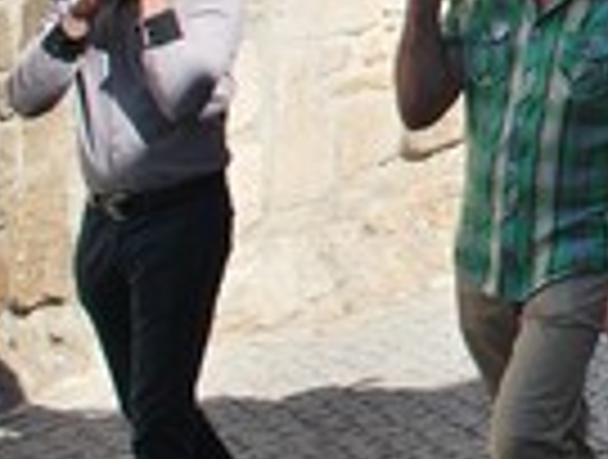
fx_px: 2254
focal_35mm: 128
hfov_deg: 14.0
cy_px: -115
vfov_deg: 11.4
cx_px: 1022
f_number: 4
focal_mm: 24
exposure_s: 1/640
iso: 100
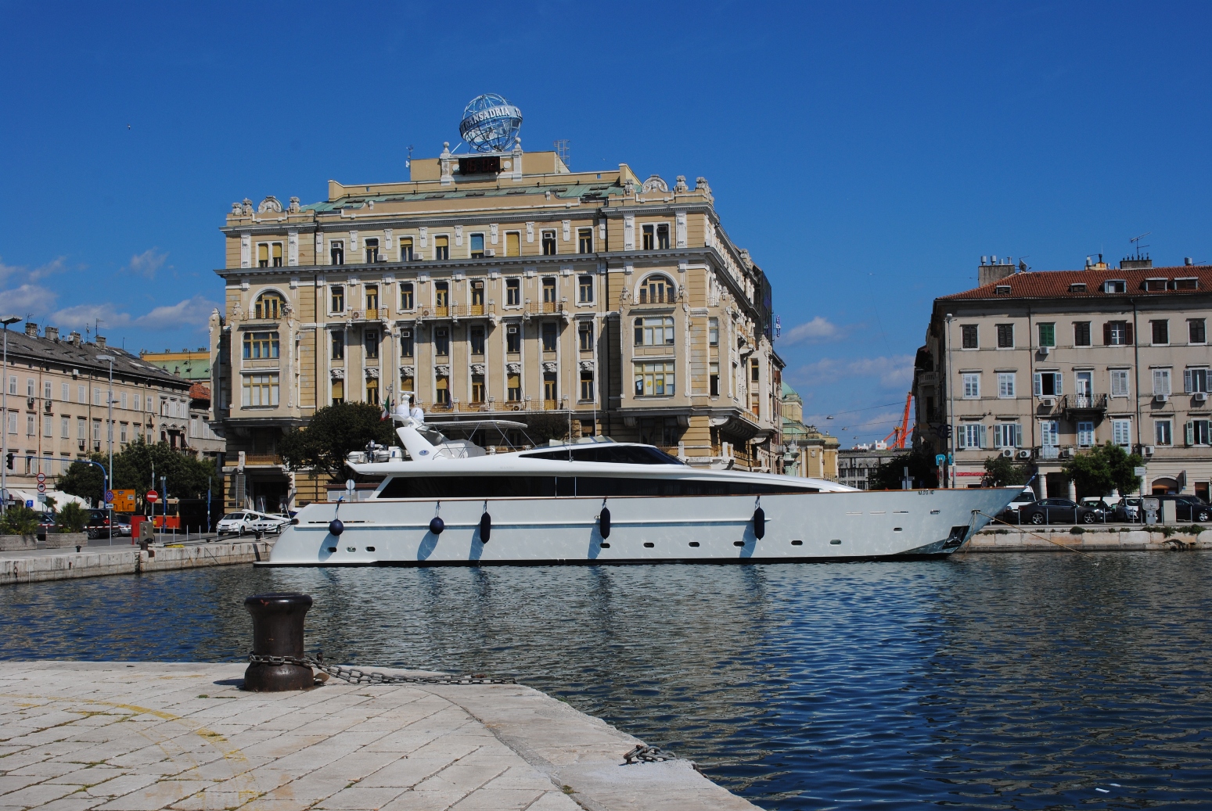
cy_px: 406
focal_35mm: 45
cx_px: 606
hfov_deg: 43.6
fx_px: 1517
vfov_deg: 29.9
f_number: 10
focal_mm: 30
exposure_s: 1/400
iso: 100
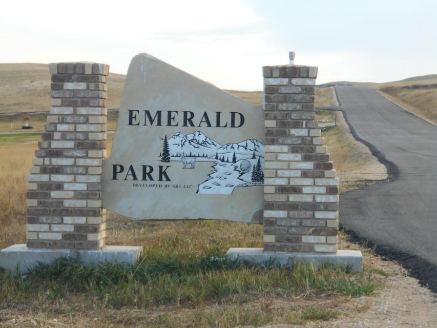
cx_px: 218
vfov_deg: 13.2
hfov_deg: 17.6
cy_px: 164
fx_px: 1414
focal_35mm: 112
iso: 80
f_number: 6
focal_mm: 20.1
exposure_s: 1/60
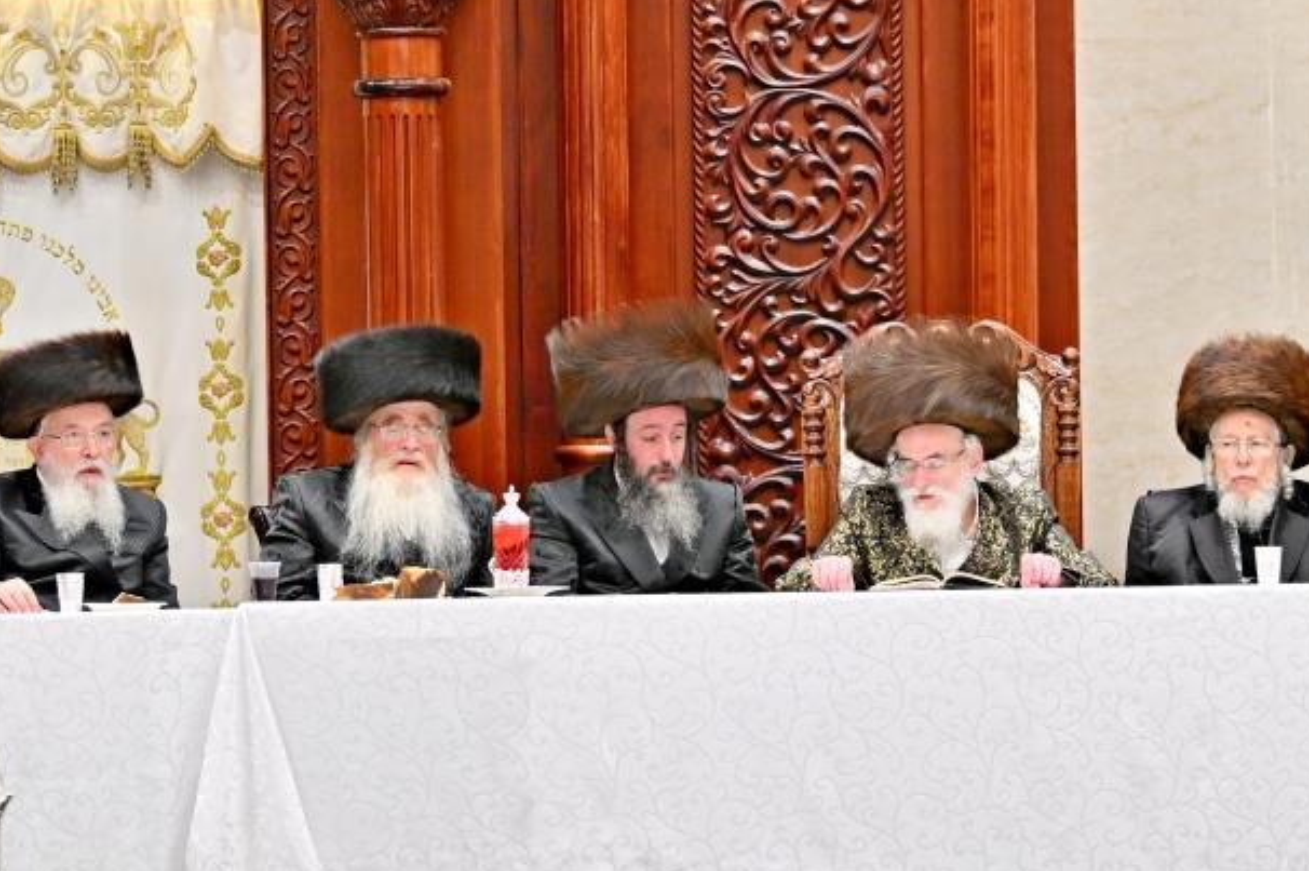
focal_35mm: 208
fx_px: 7557
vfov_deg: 6.6
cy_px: 374
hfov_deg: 9.9
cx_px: 1028
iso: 320
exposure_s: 1/320
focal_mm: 82
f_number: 2.8
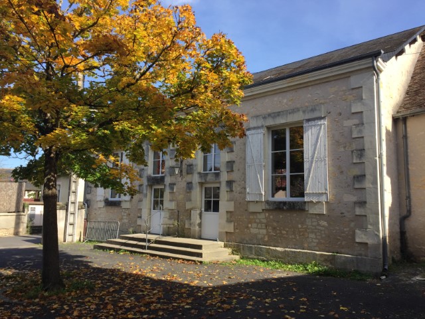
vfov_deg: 48.2
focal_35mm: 29
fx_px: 356
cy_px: 160
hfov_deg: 61.7
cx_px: 212
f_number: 2.2
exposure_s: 1/964
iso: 32
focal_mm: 4.15
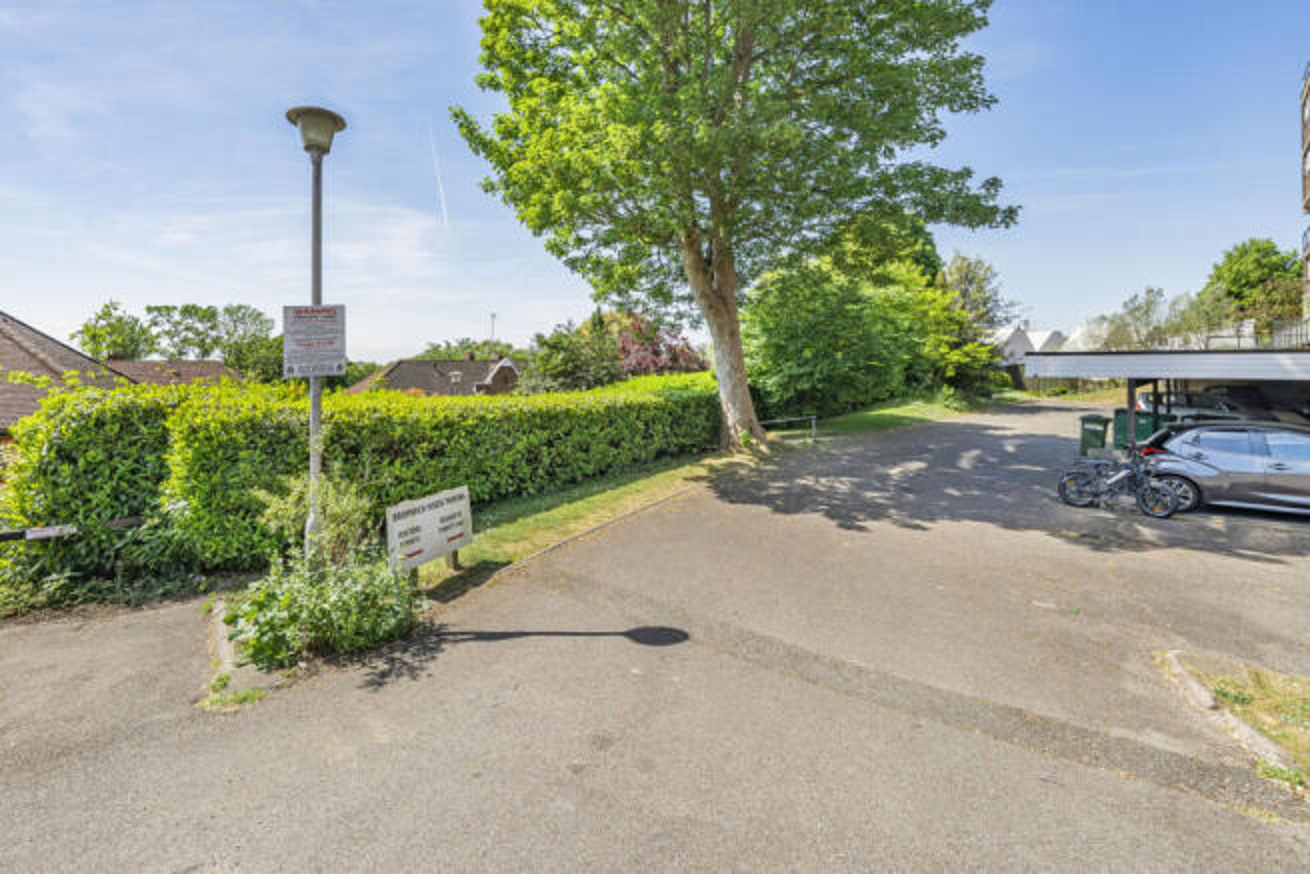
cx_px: 655
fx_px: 546
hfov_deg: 100.4
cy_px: 437
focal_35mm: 15
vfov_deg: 77.4
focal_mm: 15
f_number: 9
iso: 320
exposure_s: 1/500
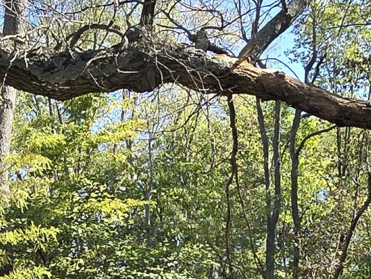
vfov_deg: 18.4
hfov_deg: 26.1
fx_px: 783
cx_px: 66
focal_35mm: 73
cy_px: 387
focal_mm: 2.2
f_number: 2.2
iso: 50
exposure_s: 1/559
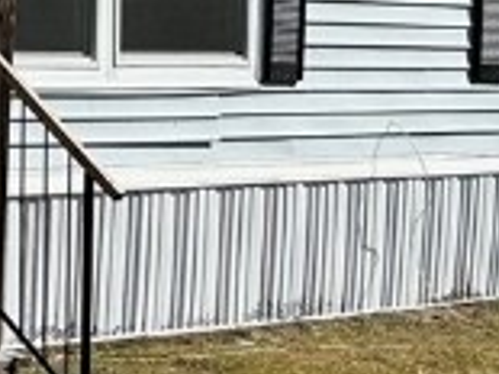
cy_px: 42
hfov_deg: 11.5
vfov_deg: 9.3
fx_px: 2290
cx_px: -419
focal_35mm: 159
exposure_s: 1/6623
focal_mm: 6.86
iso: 80
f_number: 1.78
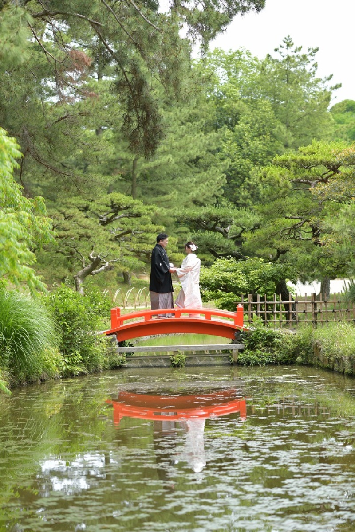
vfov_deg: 19.5
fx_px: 1553
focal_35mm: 105
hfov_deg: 13.0
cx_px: 178
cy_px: 266
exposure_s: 1/1000
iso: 125
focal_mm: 105
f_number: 2.2
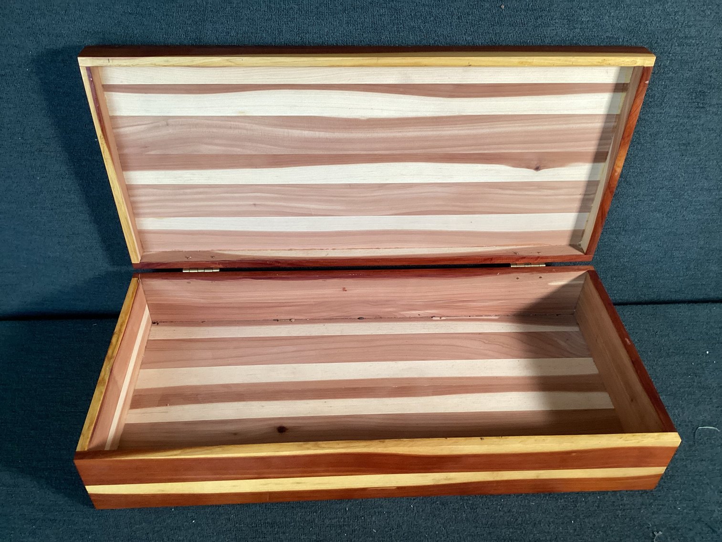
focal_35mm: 31
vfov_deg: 45.4
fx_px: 647
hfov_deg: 58.3
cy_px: 271
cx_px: 361
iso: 125
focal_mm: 3.3
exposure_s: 1/60
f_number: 2.4
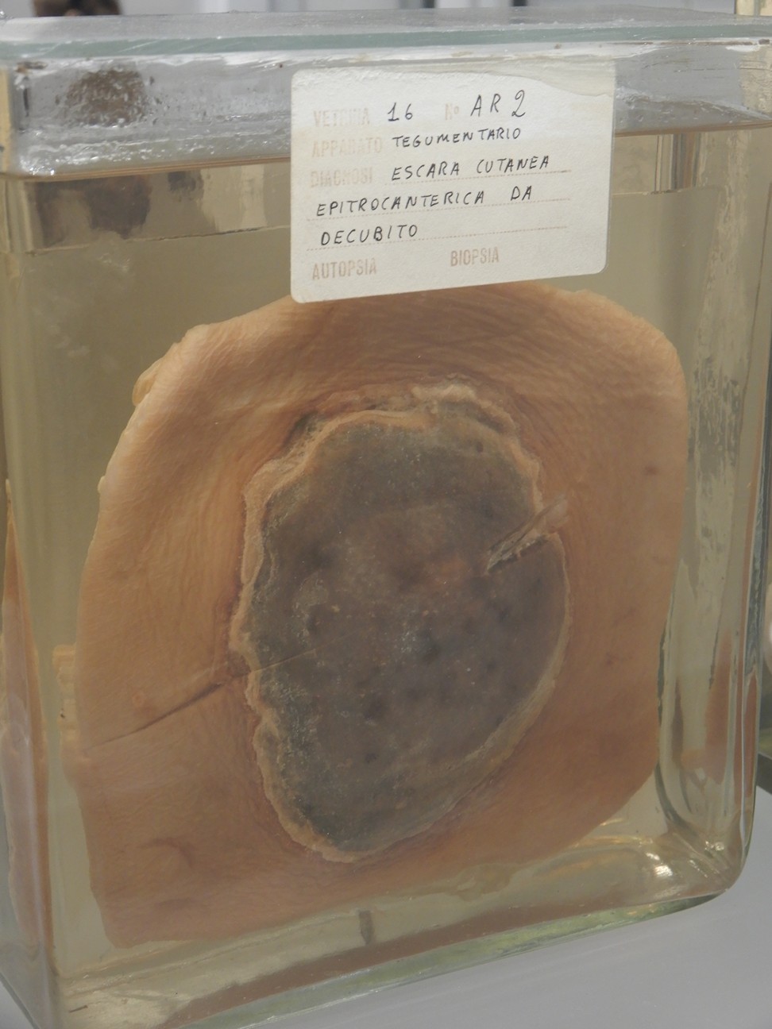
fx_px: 2082
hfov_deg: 21.0
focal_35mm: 70
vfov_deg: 27.8
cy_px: 514
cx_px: 386
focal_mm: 12.5
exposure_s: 1/30
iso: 220
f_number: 4.5
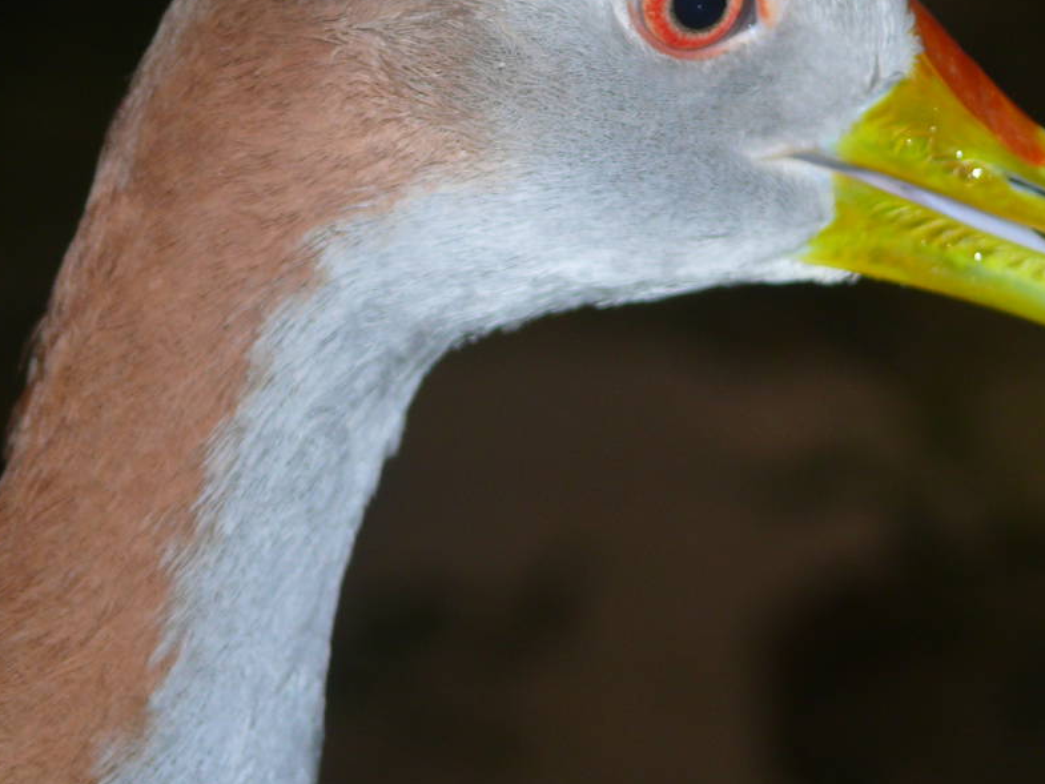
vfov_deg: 6.9
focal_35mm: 216
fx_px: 6522
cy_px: 321
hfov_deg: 9.2
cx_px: 538
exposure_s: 1/30
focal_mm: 22.5
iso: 100
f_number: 3.2
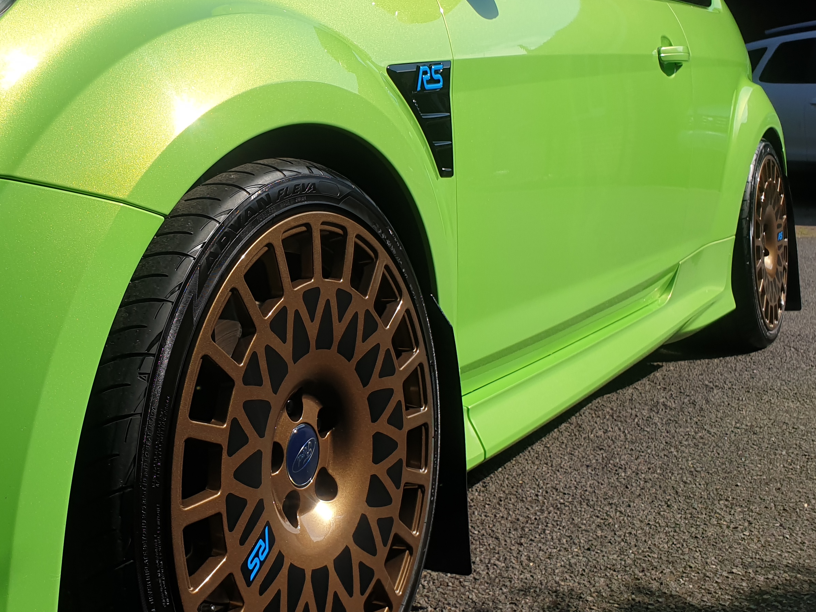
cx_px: 190
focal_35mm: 44
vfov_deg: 32.8
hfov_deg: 41.5
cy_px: 266
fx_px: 1037
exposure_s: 1/1905
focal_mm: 4.3
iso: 50
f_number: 2.4
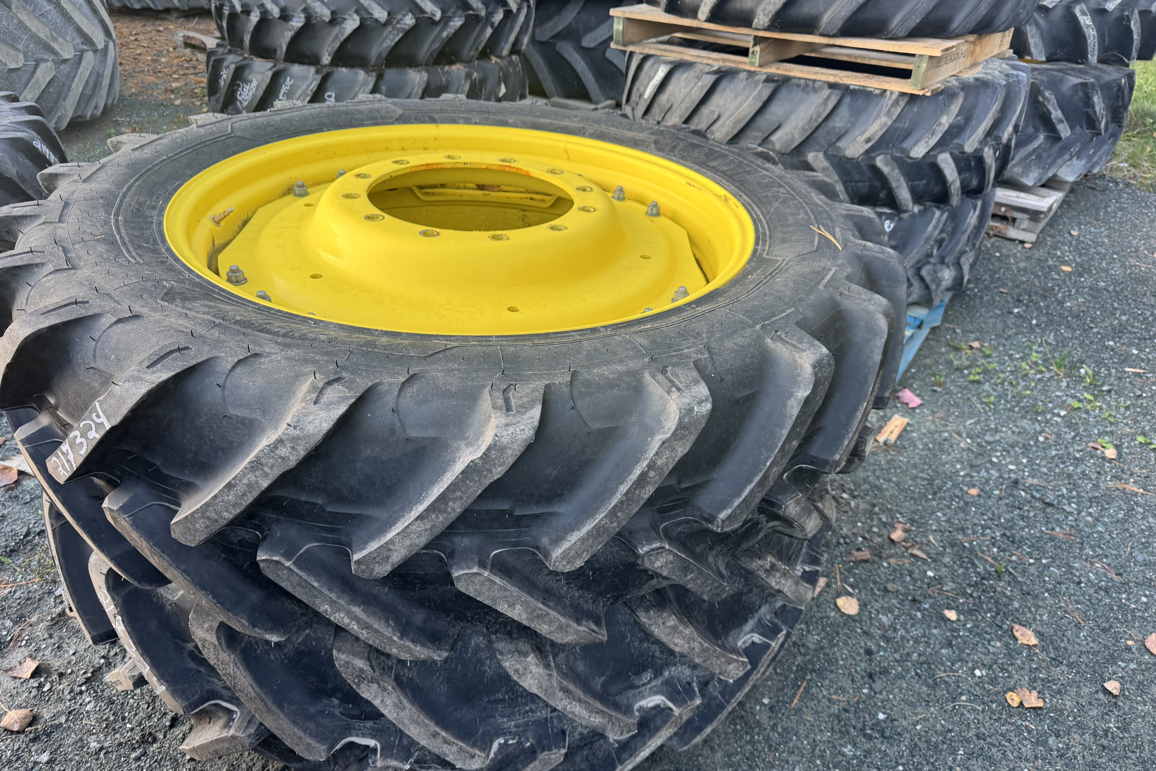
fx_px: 803
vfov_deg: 51.3
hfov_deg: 71.5
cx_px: 579
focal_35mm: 25
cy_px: 394
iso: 160
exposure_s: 1/121
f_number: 1.78
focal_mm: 6.76
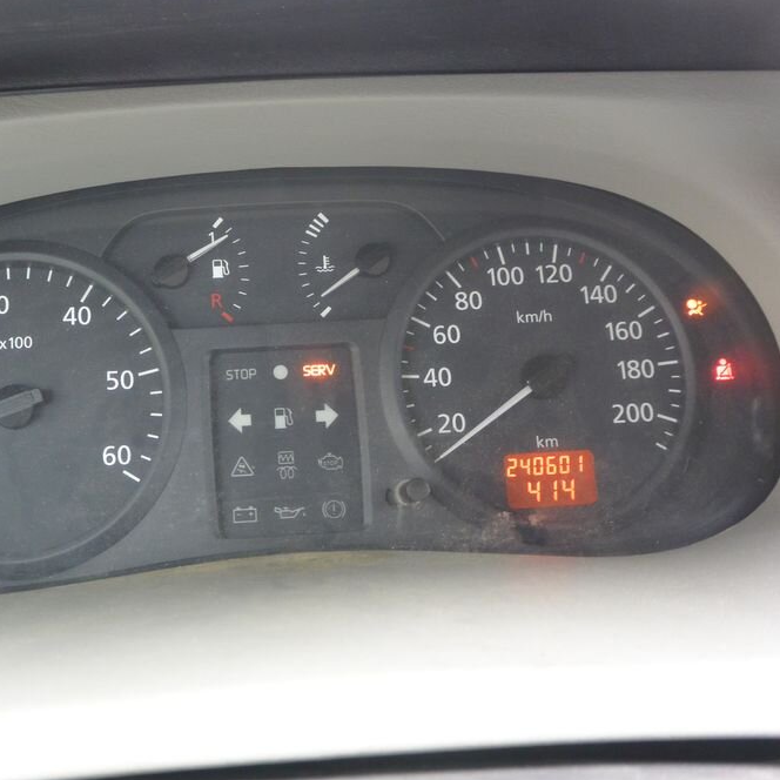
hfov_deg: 43.4
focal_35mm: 38
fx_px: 969
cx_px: 275
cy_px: 395
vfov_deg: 43.9
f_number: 3.5
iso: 800
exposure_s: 1/40
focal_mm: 11
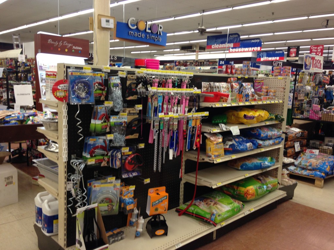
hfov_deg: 55.4
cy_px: 125
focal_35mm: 33
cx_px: 167
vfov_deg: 42.9
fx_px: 318
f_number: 2.4
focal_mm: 4.12
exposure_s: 1/20
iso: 64
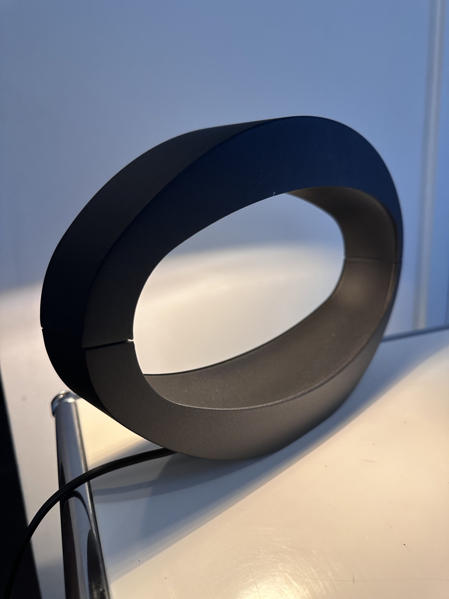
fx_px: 415
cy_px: 300
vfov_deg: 71.6
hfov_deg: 56.8
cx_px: 224
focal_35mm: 24
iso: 160
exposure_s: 1/100
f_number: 1.78
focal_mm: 6.86
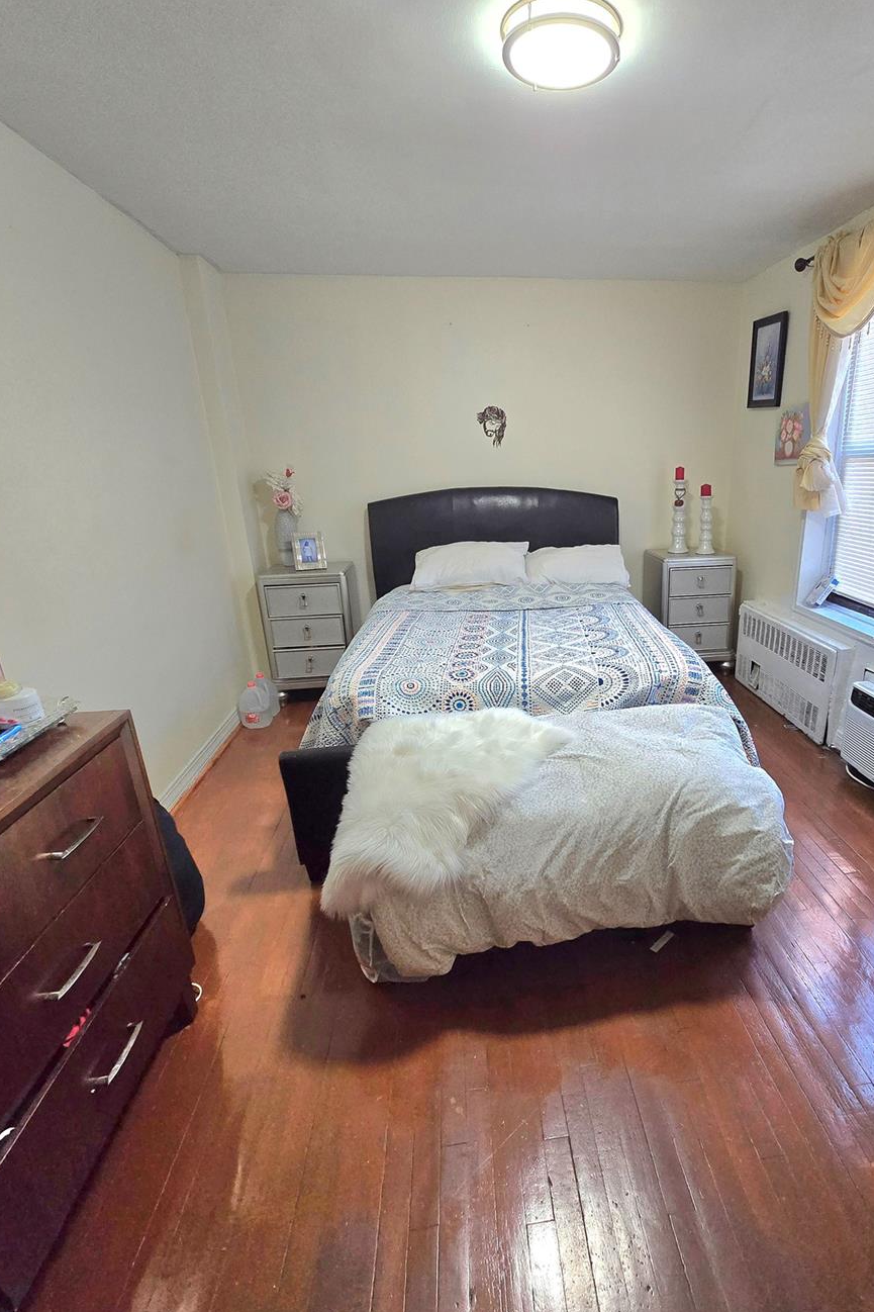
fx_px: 583
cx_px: 555
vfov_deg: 96.7
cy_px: 678
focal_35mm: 16
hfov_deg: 72.3
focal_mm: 2.2
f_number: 2.2
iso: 320
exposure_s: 1/60.2
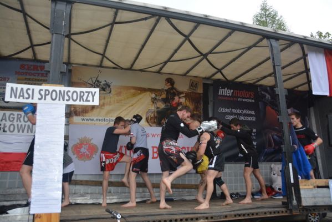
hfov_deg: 61.9
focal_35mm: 30
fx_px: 277
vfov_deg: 43.7
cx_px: 166
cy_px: 111
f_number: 4.5
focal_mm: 20
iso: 100
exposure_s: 1/200
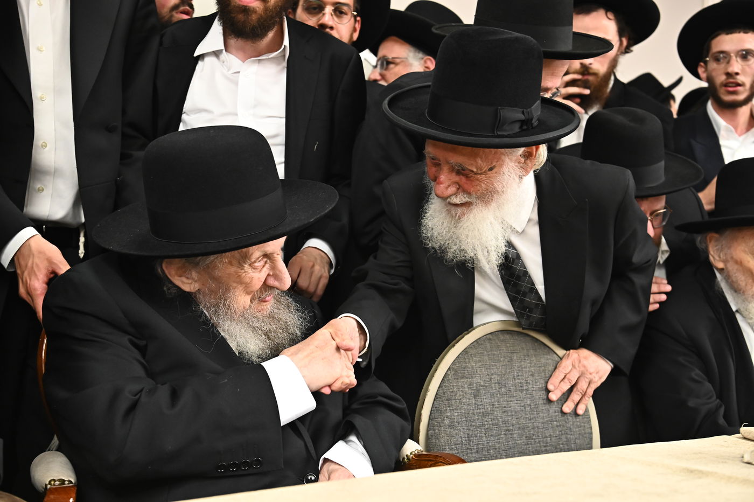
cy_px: 251
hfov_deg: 41.1
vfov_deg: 28.0
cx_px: 377
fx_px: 1005
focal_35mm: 48
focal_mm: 48
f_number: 5
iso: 3200
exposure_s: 1/200
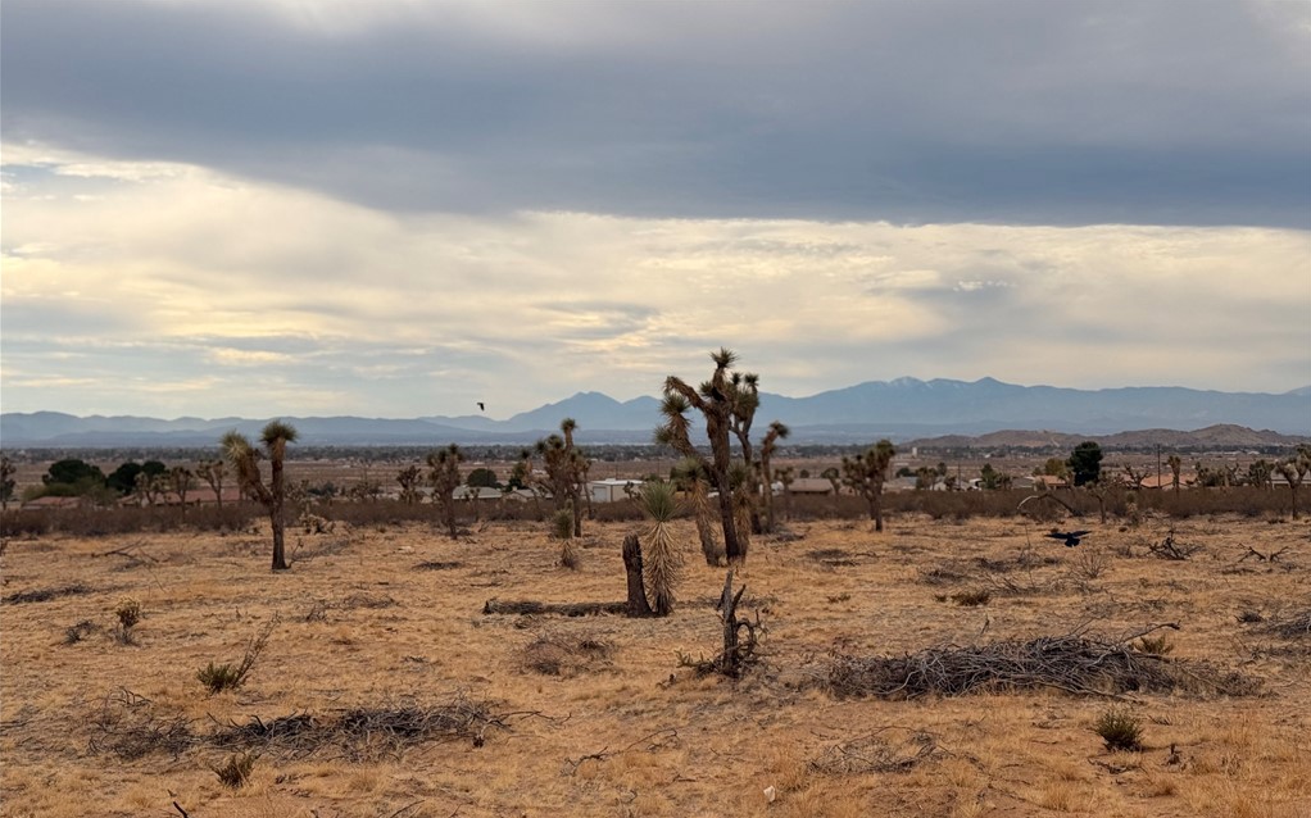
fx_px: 1822
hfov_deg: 39.6
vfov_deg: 25.3
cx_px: 656
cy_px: 490
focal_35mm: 51
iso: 80
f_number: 1.78
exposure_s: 1/7874
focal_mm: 6.76
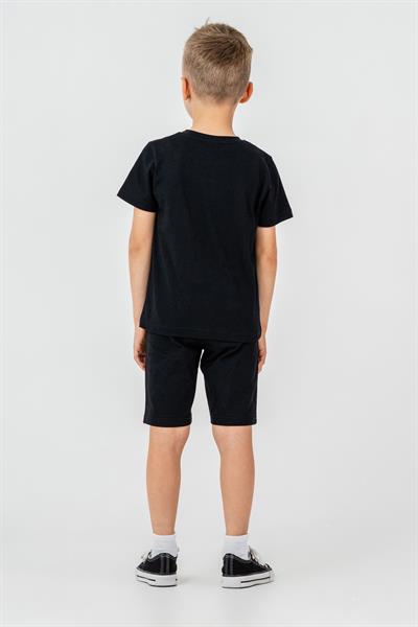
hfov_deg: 13.0
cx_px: 209
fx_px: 1829
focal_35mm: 105
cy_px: 314
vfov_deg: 19.5
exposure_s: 1/160
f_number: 7.1
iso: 125
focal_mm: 70
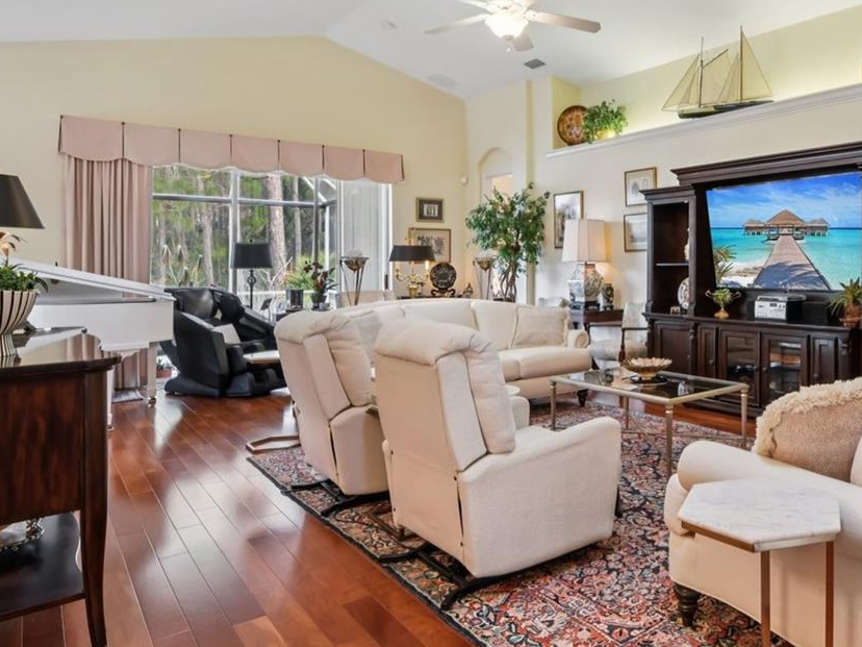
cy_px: 277
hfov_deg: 63.1
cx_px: 655
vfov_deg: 52.9
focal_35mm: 26
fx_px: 647
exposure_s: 1/8
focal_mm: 14
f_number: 8
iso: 400
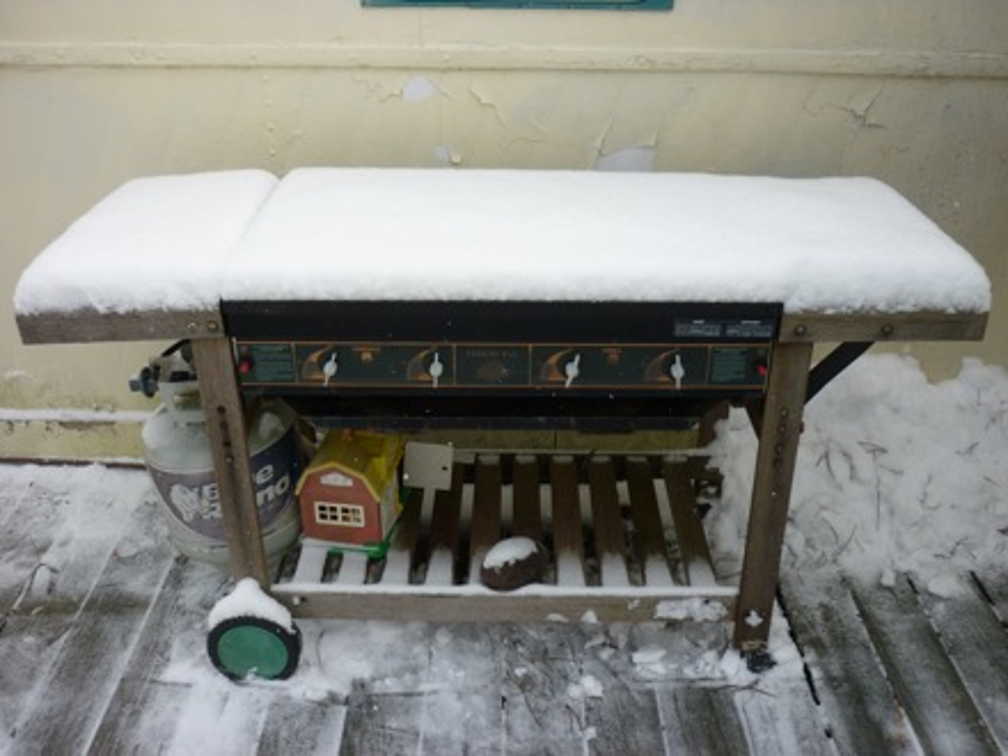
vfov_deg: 42.9
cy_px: 378
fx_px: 961
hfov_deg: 55.4
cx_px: 504
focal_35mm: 33
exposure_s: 1/500
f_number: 2.8
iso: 80
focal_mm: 5.5
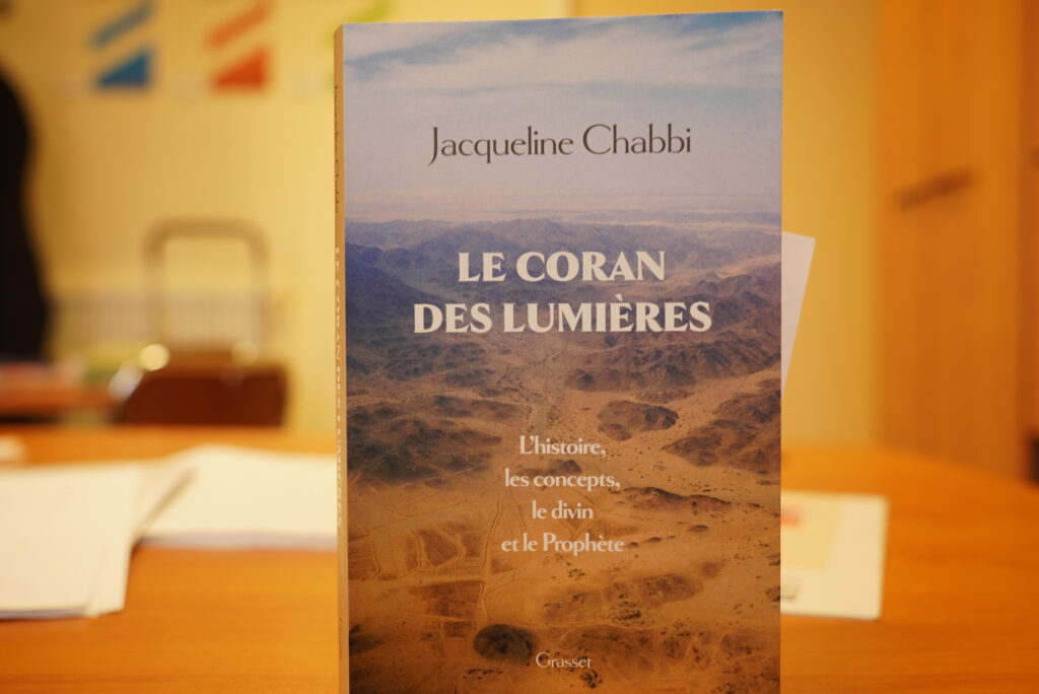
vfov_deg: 33.1
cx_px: 520
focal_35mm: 40
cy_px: 347
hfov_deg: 47.9
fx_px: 1169
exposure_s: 1/25
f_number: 2.8
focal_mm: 27
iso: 160
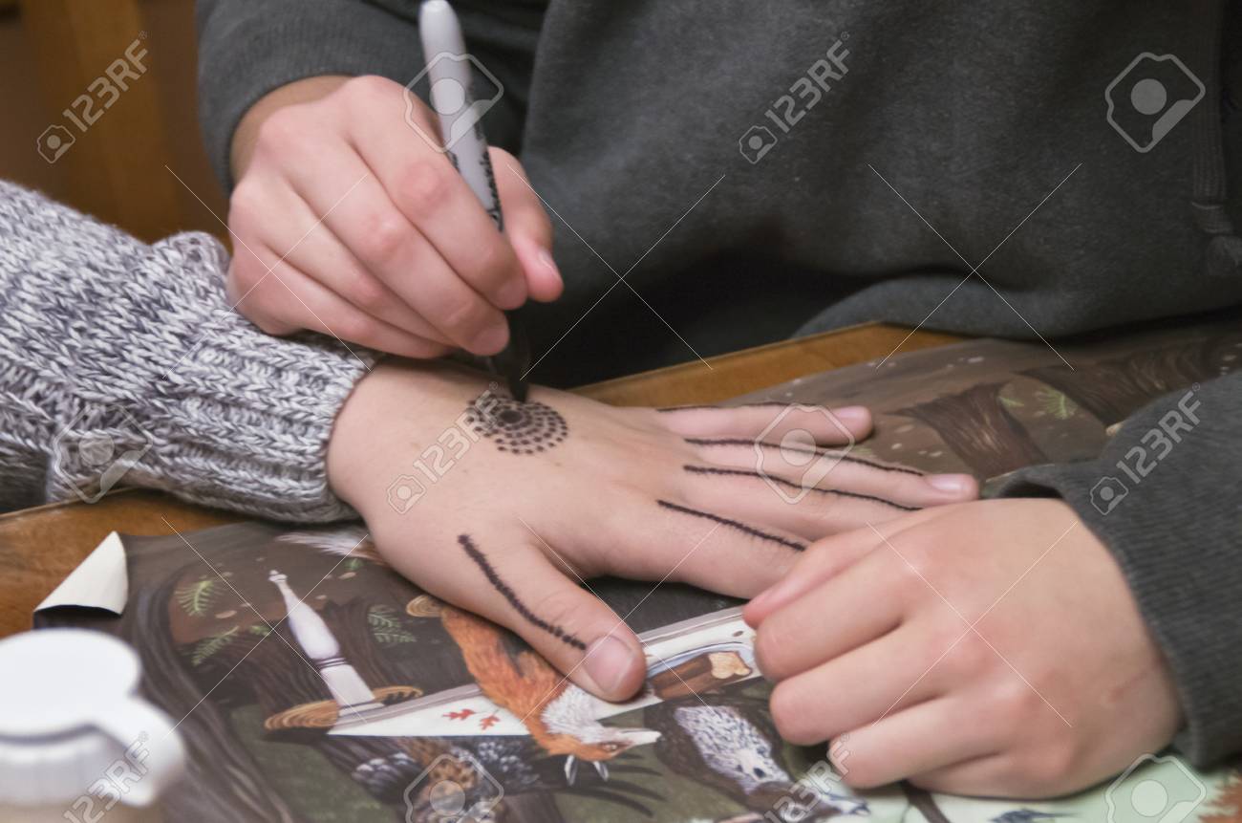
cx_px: 621
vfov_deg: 10.1
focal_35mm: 135
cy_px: 412
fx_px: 4648
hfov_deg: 15.2
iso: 4000
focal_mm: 90
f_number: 5.6
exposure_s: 1/25
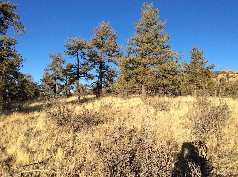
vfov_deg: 44.0
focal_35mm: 32
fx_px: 220
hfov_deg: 56.9
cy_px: 88
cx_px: 119
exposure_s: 1/923
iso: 32
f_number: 2.4
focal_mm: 3.3
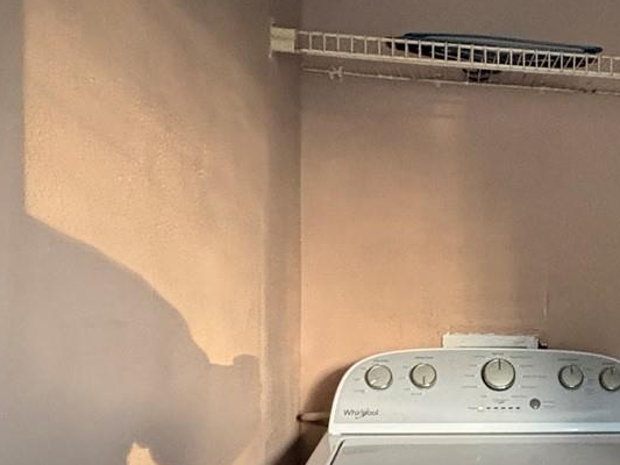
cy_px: 319
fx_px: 752
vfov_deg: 34.0
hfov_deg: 41.0
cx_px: 569
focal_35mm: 42
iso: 1000
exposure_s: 1/40
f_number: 2.2
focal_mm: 2.22
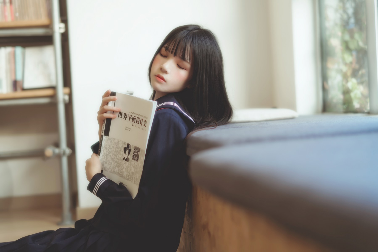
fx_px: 525
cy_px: 126
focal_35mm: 50
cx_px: 189
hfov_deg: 39.6
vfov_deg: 27.0
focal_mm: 50
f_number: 1.4
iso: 100
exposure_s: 1/60
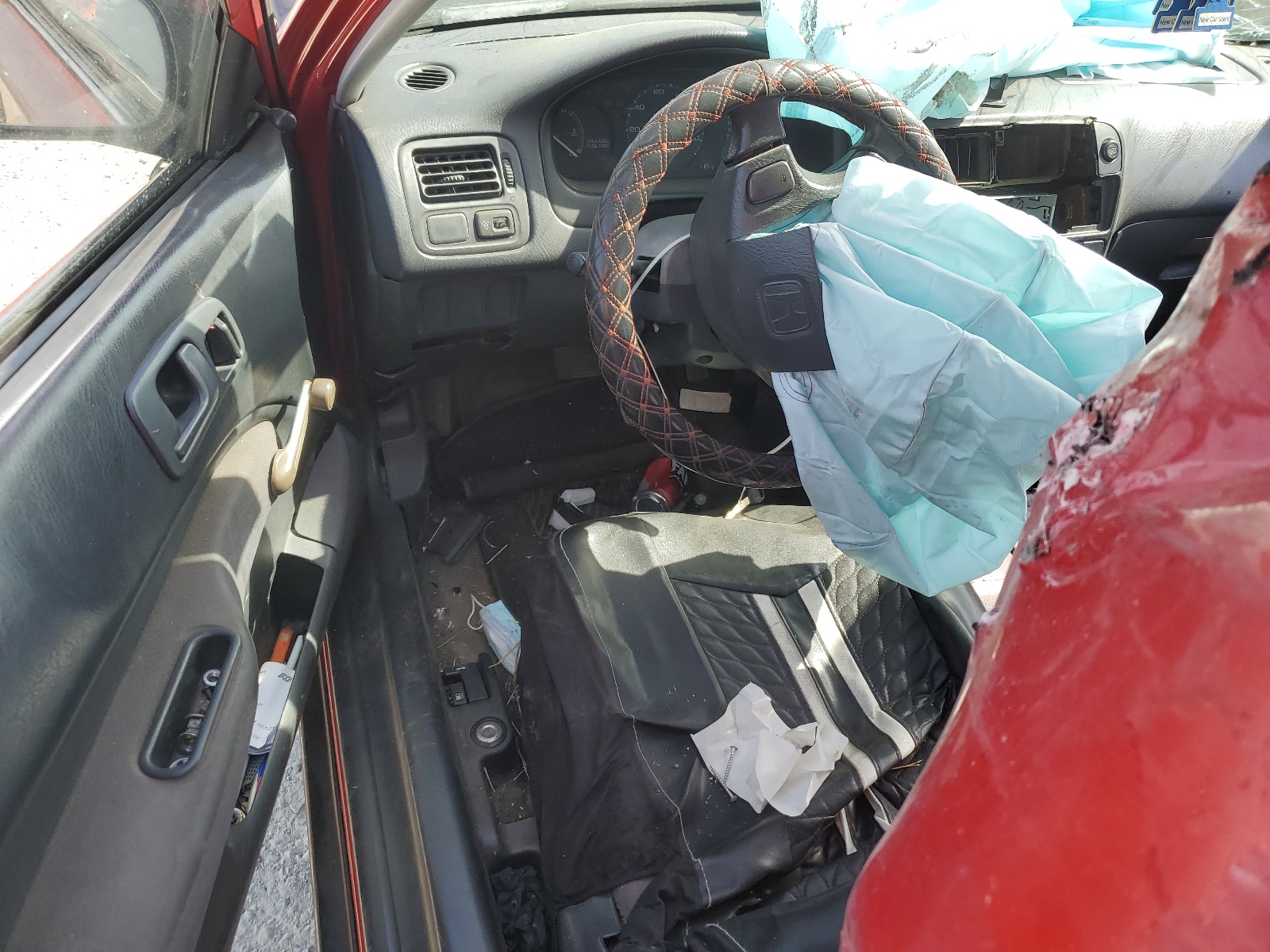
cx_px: 635
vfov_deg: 53.1
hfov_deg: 67.3
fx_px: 954
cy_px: 476
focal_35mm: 26
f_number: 1.5
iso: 50
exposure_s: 1/500
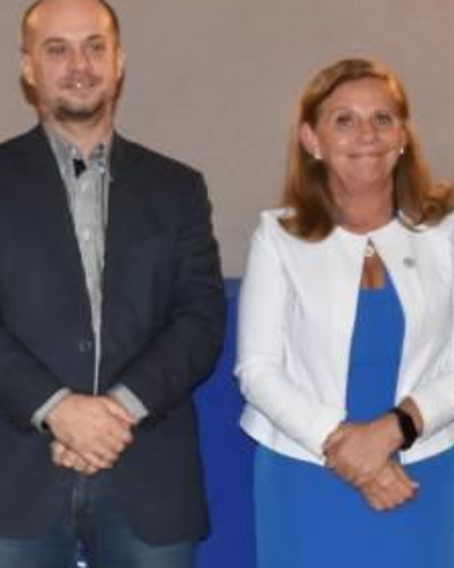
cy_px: 317
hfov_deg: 12.3
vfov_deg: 15.5
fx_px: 2084
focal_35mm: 124
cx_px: 45
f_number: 5.6
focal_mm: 24
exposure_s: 1/60
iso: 1600
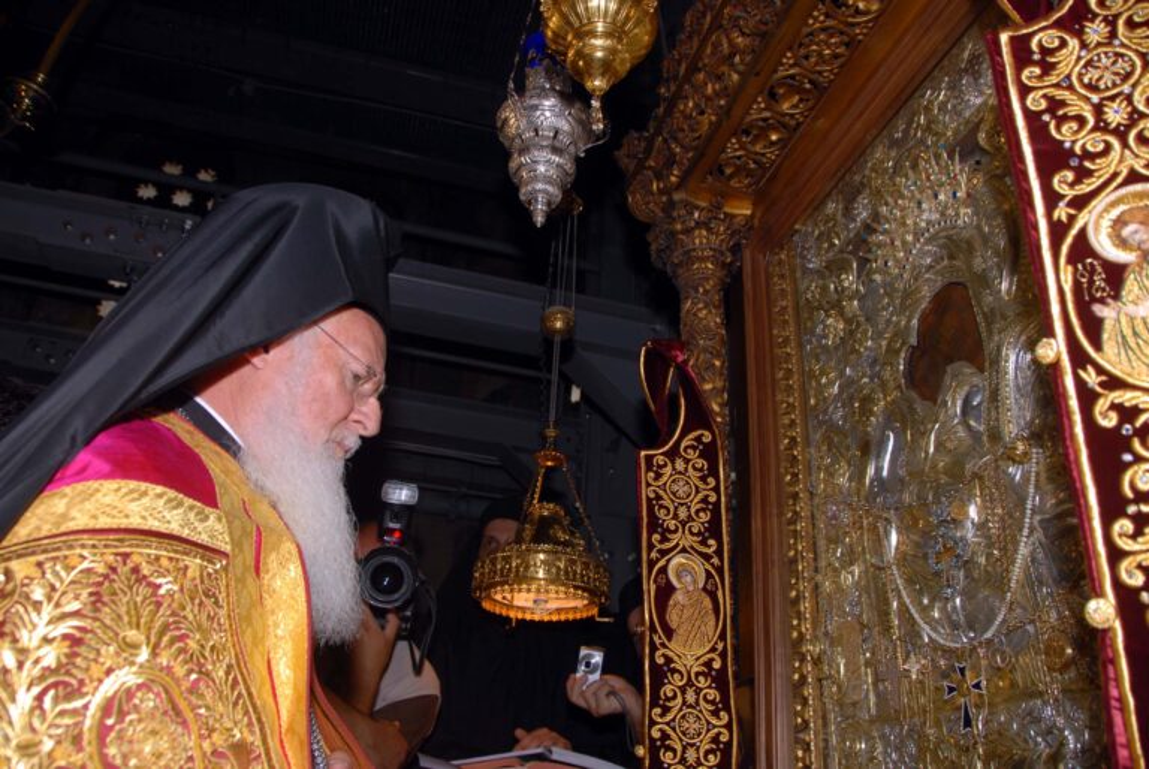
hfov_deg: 67.3
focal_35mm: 27
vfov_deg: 48.0
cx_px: 574
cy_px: 384
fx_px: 863
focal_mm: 18
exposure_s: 1/60
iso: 100
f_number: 4
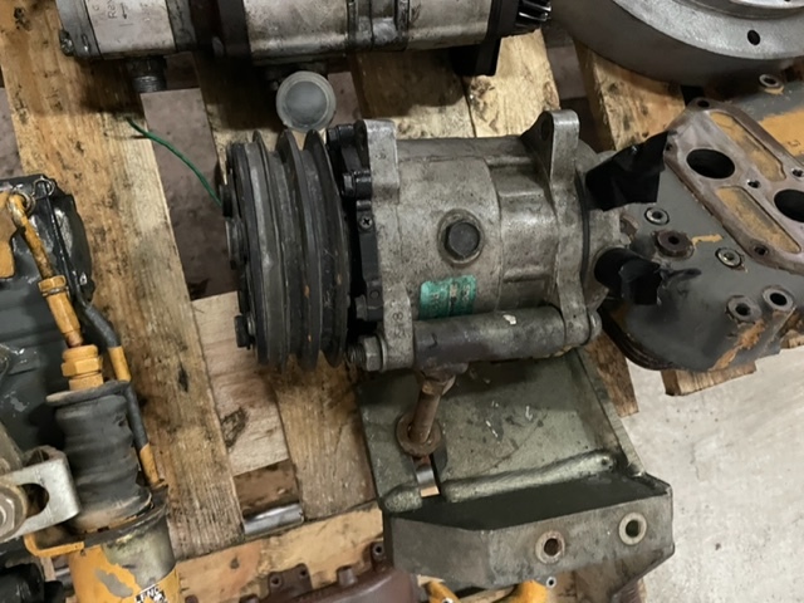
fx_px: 604
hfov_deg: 67.3
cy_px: 302
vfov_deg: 53.1
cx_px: 402
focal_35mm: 26
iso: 800
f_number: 1.6
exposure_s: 1/30
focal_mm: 4.2
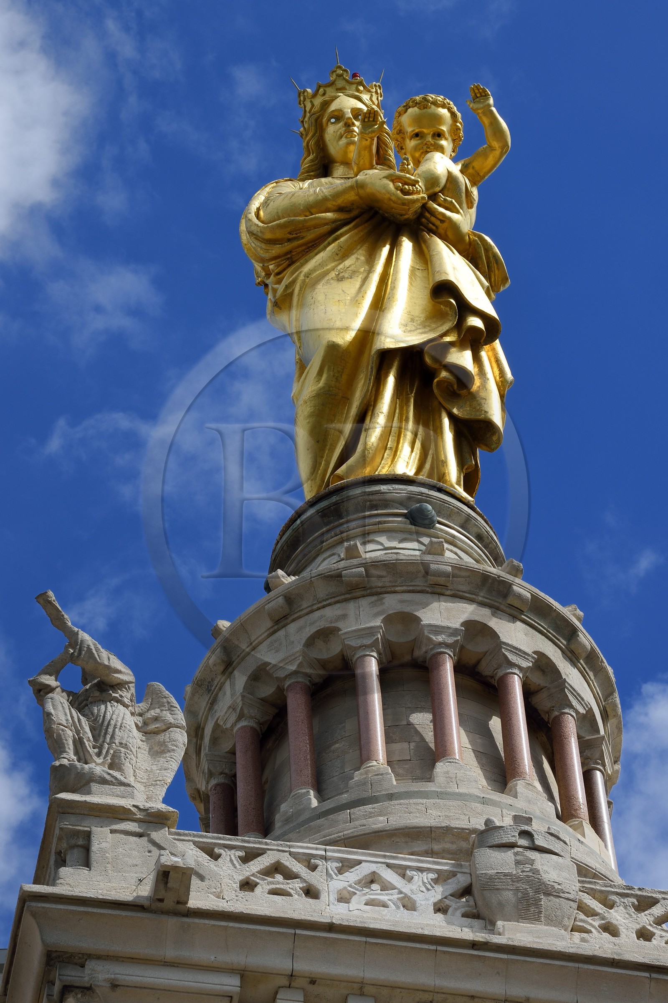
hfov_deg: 6.9
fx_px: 5573
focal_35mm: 200
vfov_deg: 10.3
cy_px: 502
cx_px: 334
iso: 200
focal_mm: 200
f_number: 14
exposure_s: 1/400
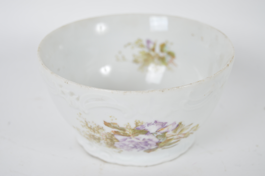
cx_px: 132
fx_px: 574
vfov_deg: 17.5
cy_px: 88
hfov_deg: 26.0
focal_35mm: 78
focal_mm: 52
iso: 100
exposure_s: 1/80
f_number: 5.6
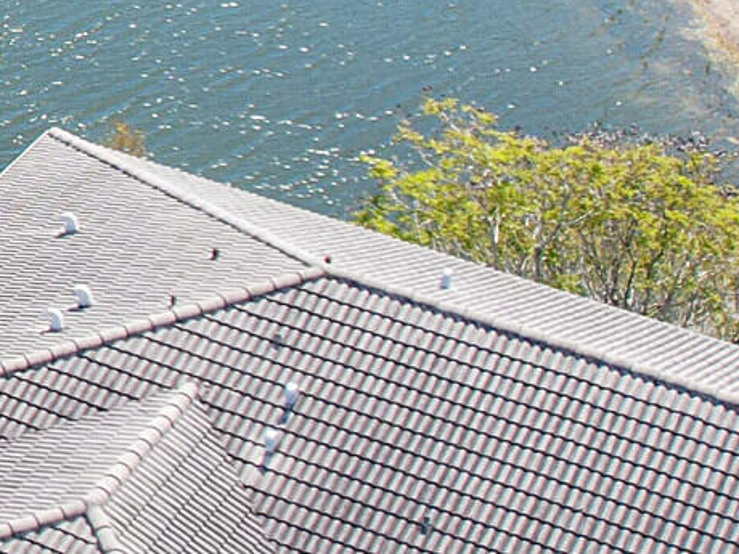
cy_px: -136
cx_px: -986
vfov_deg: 10.5
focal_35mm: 138
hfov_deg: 11.8
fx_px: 2946
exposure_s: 1/1500
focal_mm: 8.38
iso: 150
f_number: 2.8
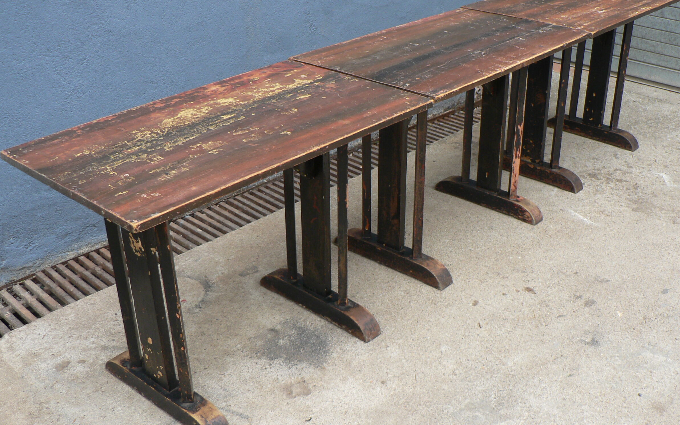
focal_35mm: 41
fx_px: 760
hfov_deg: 48.2
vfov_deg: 31.2
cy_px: 206
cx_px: 365
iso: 80
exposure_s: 1/160
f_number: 2.8
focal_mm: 6
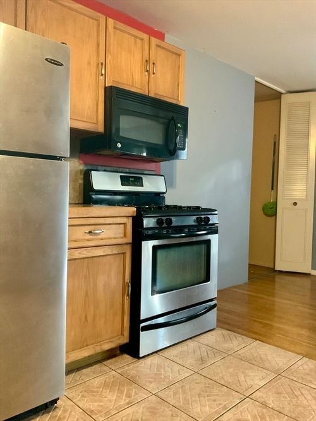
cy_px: 210
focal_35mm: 29
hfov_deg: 48.2
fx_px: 353
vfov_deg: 61.7
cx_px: 158
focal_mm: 3
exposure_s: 1/30
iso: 400
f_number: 1.8
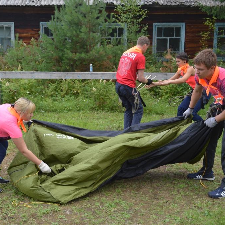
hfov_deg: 33.9
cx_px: 93
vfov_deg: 34.0
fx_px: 368
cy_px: 112
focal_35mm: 50
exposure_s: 1/125
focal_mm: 26
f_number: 5.6
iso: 160
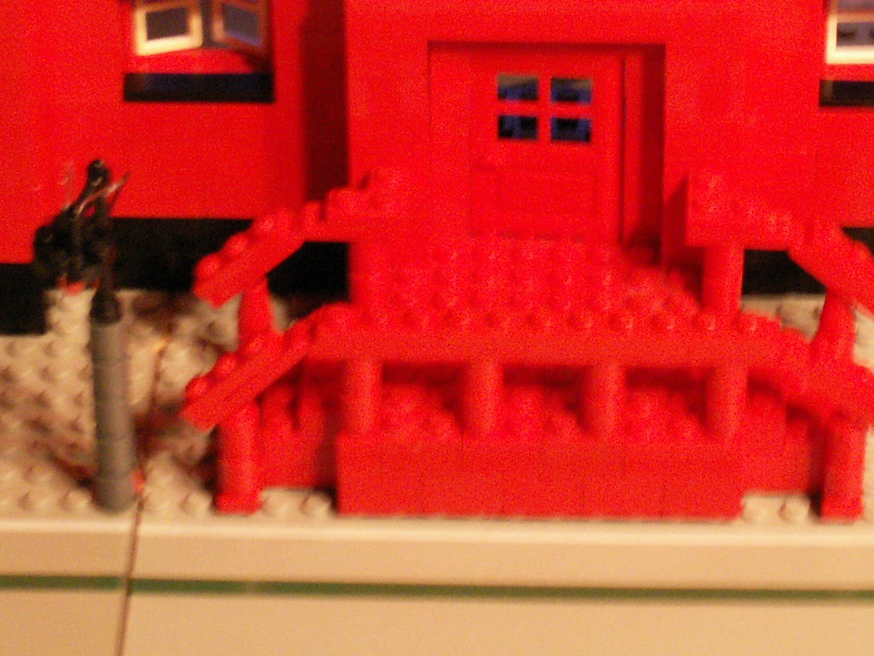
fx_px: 4293
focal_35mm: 170
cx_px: 551
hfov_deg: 11.6
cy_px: -148
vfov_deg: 8.6
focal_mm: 11.35
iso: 160
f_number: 3.2
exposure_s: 1/2.5
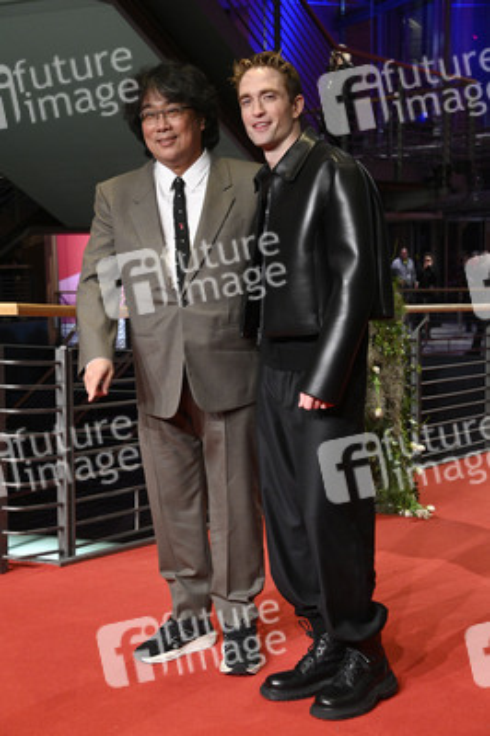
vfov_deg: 32.4
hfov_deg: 21.9
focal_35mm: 62
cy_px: 368
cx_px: 245
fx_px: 1268
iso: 6400
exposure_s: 1/250
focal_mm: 62
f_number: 5.6
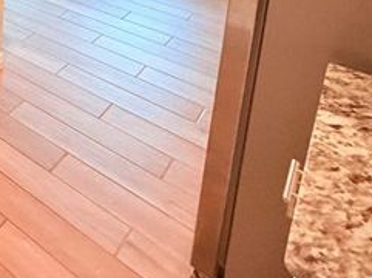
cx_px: -127
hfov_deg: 32.5
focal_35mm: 41
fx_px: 440
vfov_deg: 26.6
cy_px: -125
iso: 320
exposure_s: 1/60
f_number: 2.2
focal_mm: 2.22
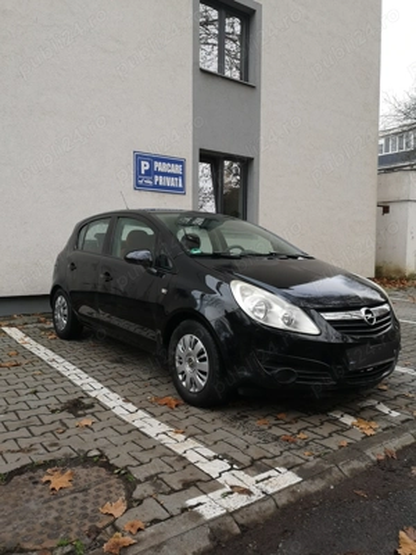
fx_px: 433
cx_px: 208
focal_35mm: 27
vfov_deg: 65.3
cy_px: 278
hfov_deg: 51.4
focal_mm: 5.58
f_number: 1.8
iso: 50
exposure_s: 1/50
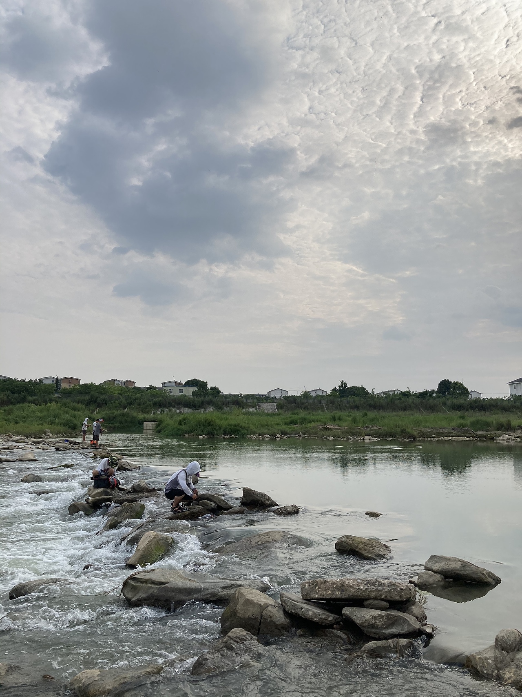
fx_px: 563
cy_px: 348
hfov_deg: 49.7
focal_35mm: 28
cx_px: 261
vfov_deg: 63.4
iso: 20
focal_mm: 3.99
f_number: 1.8
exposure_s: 1/1548
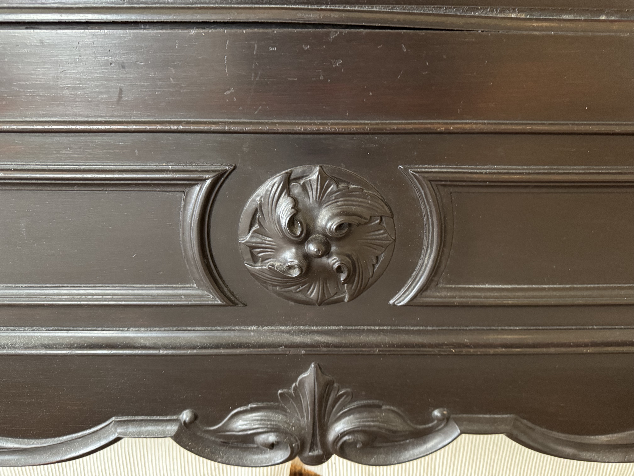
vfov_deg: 56.8
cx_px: 317
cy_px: 238
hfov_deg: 71.6
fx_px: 440
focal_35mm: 24
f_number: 1.78
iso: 800
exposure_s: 1/30
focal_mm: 6.76
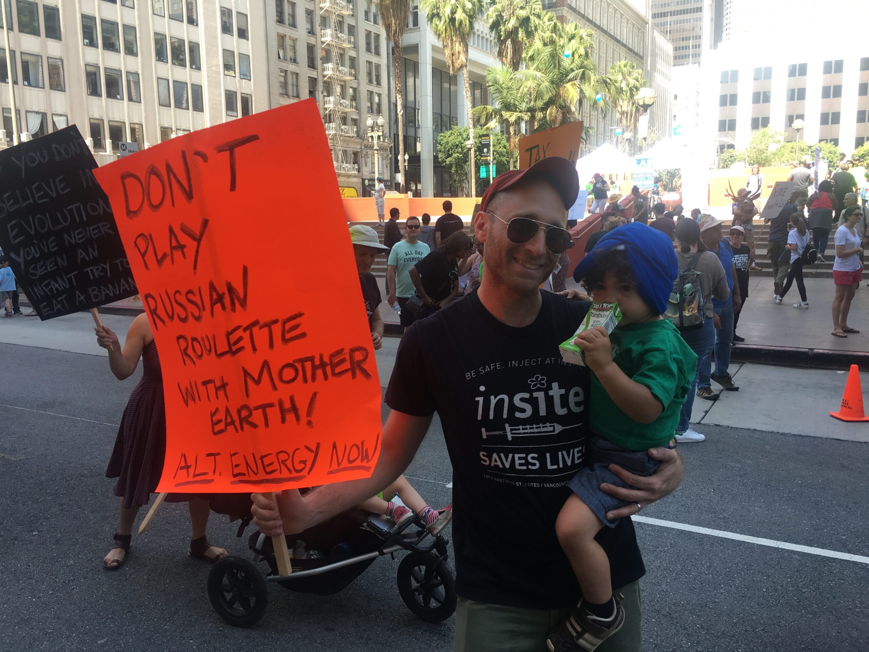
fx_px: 728
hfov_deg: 61.7
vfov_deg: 48.2
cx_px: 434
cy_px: 326
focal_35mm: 29
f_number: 2.2
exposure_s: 1/192
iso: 25
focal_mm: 4.15
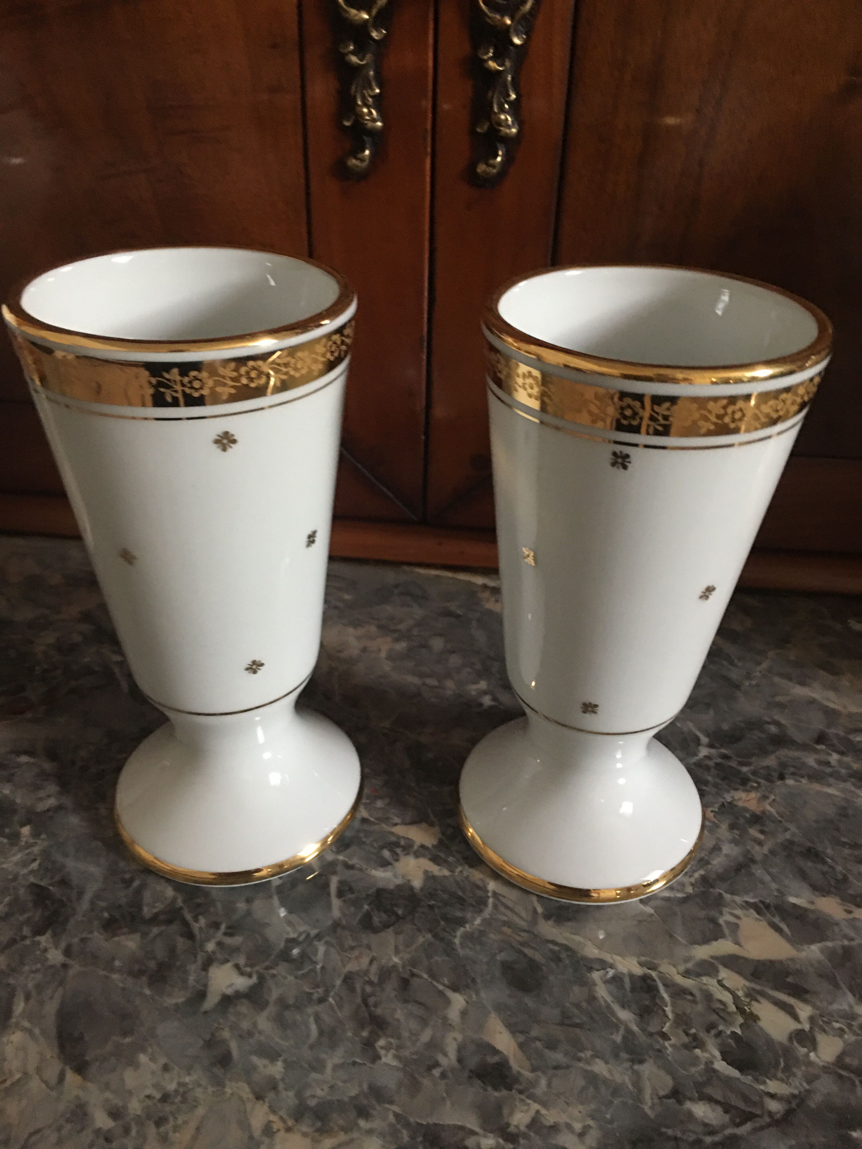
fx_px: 963
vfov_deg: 61.7
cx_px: 431
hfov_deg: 48.2
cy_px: 574
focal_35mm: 29
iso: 100
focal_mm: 4.15
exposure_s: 1/10
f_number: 2.2
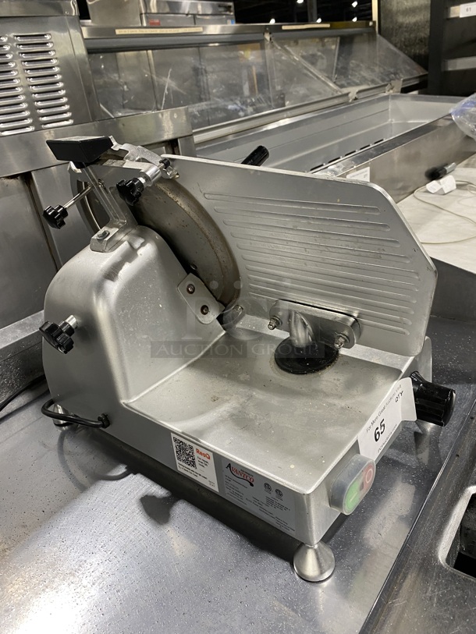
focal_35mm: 26
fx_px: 477
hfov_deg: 53.1
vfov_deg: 67.3
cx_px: 238
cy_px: 317
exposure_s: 1/71
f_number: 1.8
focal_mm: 4.25
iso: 125
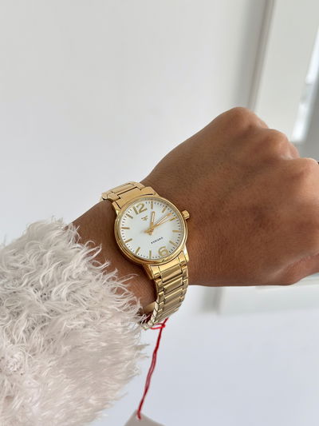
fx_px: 590
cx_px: 160
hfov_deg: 30.3
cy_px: 213
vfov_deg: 39.6
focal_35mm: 48
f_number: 1.78
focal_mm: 6.86
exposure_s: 1/219
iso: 80
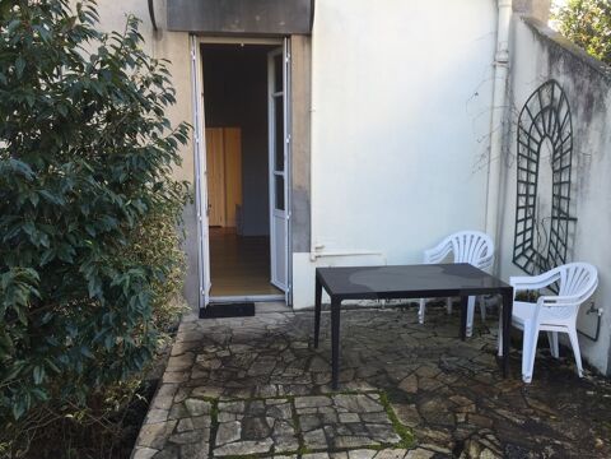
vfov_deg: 48.2
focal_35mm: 29
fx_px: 512
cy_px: 230
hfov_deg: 61.7
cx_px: 306
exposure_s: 1/131
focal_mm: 4.15
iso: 32
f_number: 2.2
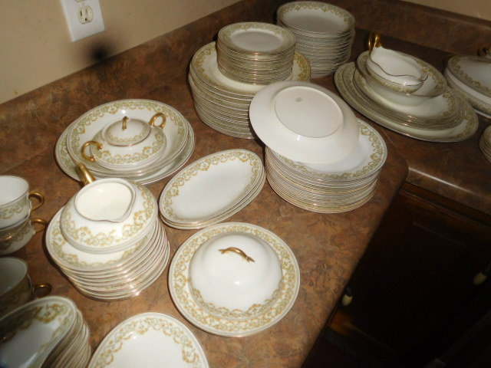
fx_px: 355
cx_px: 246
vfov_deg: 54.9
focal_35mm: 25
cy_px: 184
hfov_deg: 69.4
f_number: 6.8
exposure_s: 1/30
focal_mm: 4.5
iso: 200
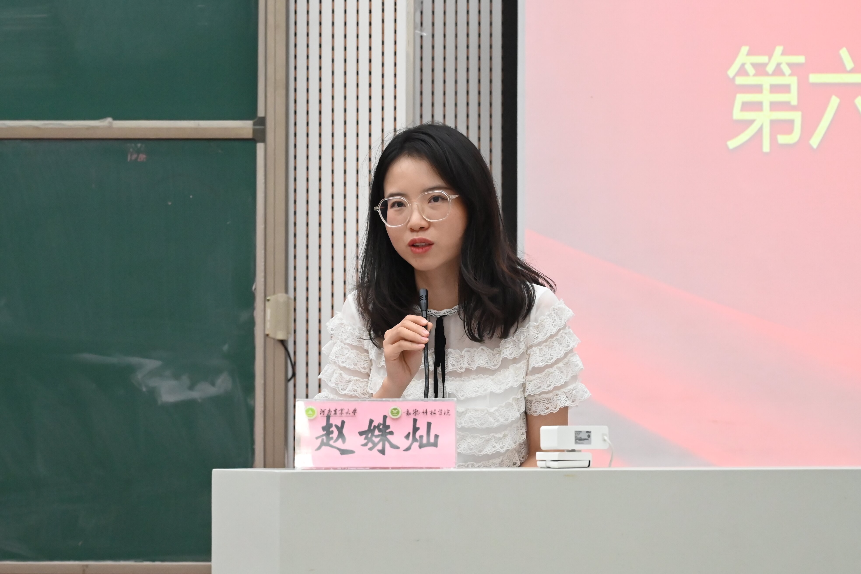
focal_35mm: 97
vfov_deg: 14.1
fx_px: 2320
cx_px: 430
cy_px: 287
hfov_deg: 21.0
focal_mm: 65
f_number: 5.6
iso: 6400
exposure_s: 1/160
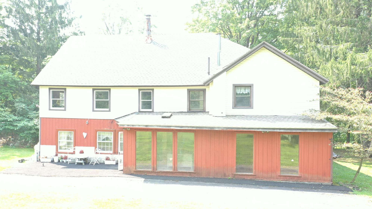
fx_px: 296
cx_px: 185
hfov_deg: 64.3
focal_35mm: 30
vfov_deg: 38.9
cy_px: 108
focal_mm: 10.26
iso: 100
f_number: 3.5
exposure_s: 1/60
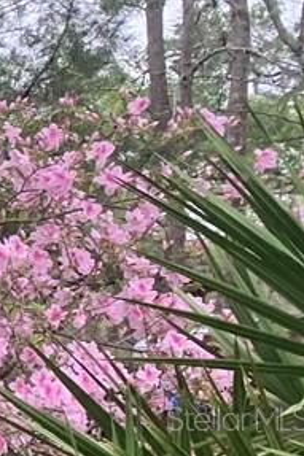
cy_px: 418
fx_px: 1915
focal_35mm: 151
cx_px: -957
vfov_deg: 13.5
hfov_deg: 6.8
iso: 25
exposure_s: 1/282
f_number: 1.8
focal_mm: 4.25
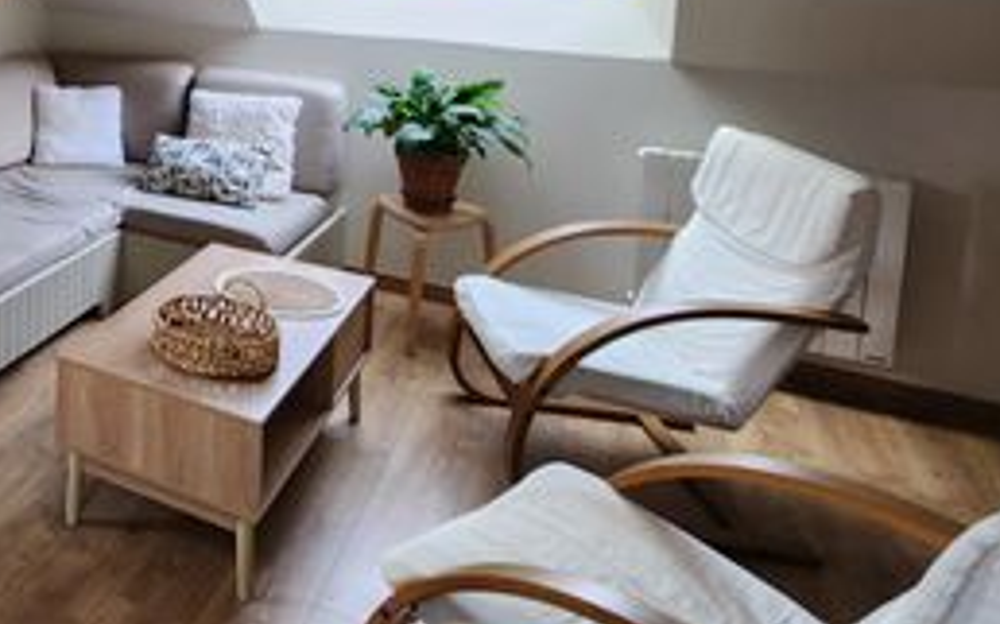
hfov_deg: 46.9
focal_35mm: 32
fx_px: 872
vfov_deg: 35.9
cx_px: -54
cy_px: 12
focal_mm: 2.2
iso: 160
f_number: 2.2
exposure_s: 1/50
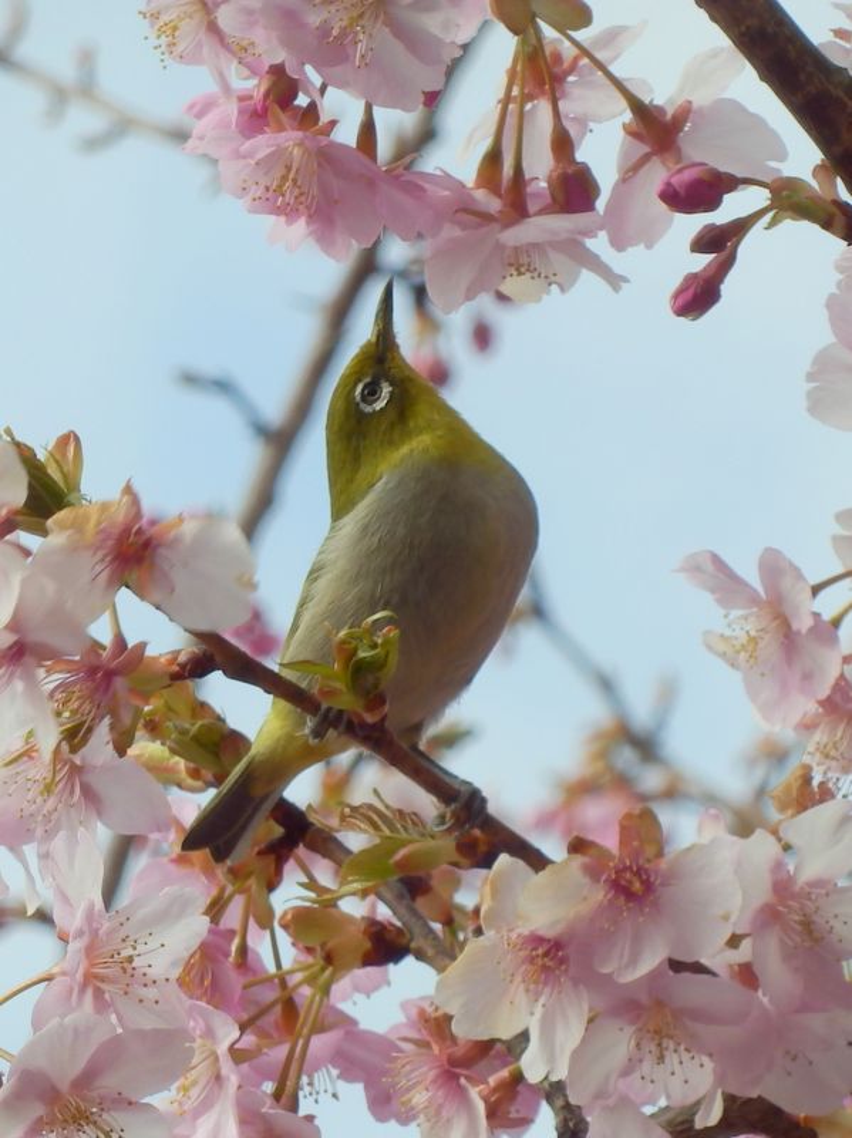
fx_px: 7885
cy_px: 569
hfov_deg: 6.2
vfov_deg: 8.3
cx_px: 426
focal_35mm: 240
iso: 80
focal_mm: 42.5
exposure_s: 1/320
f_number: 5.8
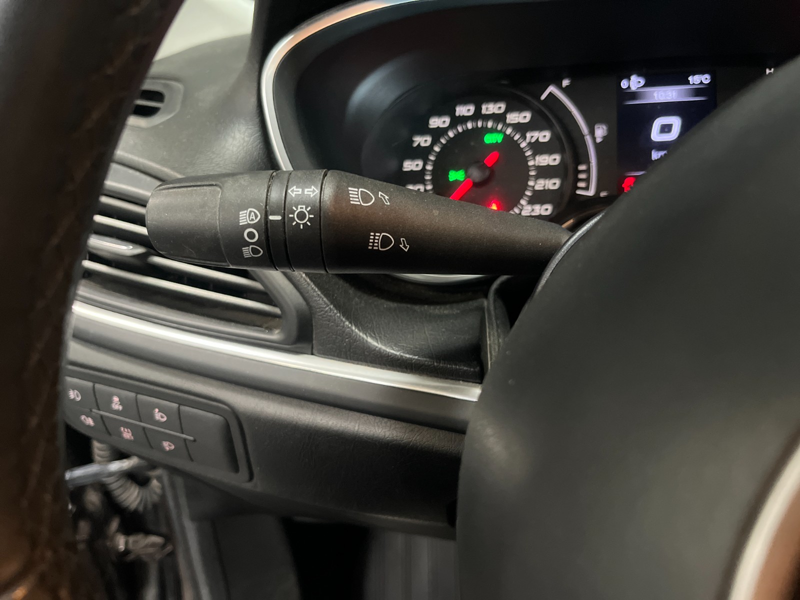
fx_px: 601
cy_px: 300
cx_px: 400
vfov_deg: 53.1
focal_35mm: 26
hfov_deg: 67.3
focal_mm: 5.1
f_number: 1.6
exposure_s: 1/56
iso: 500
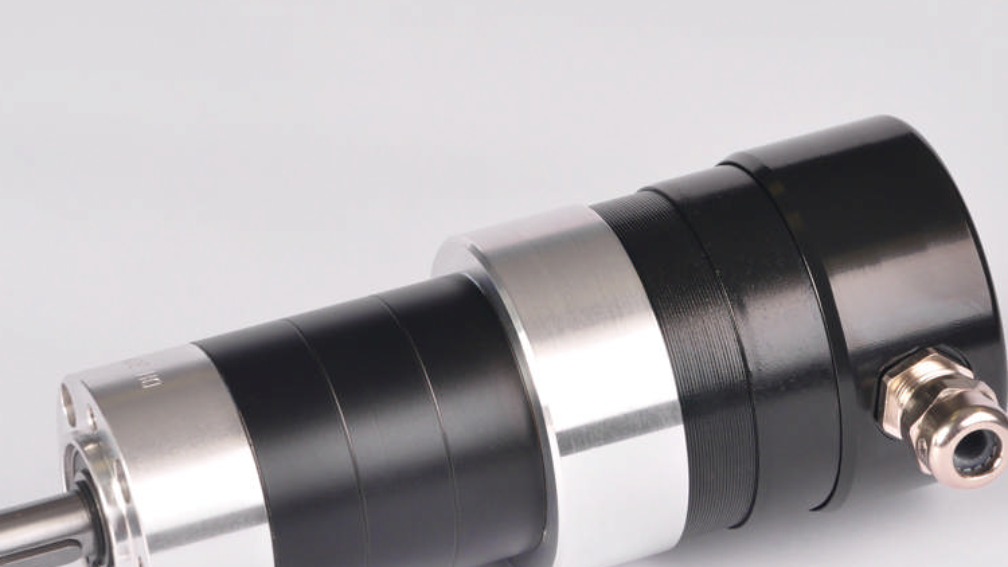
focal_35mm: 209
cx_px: 626
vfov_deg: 5.8
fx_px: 5587
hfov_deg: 10.3
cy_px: 361
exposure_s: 1/125
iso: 200
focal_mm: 78
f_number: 20
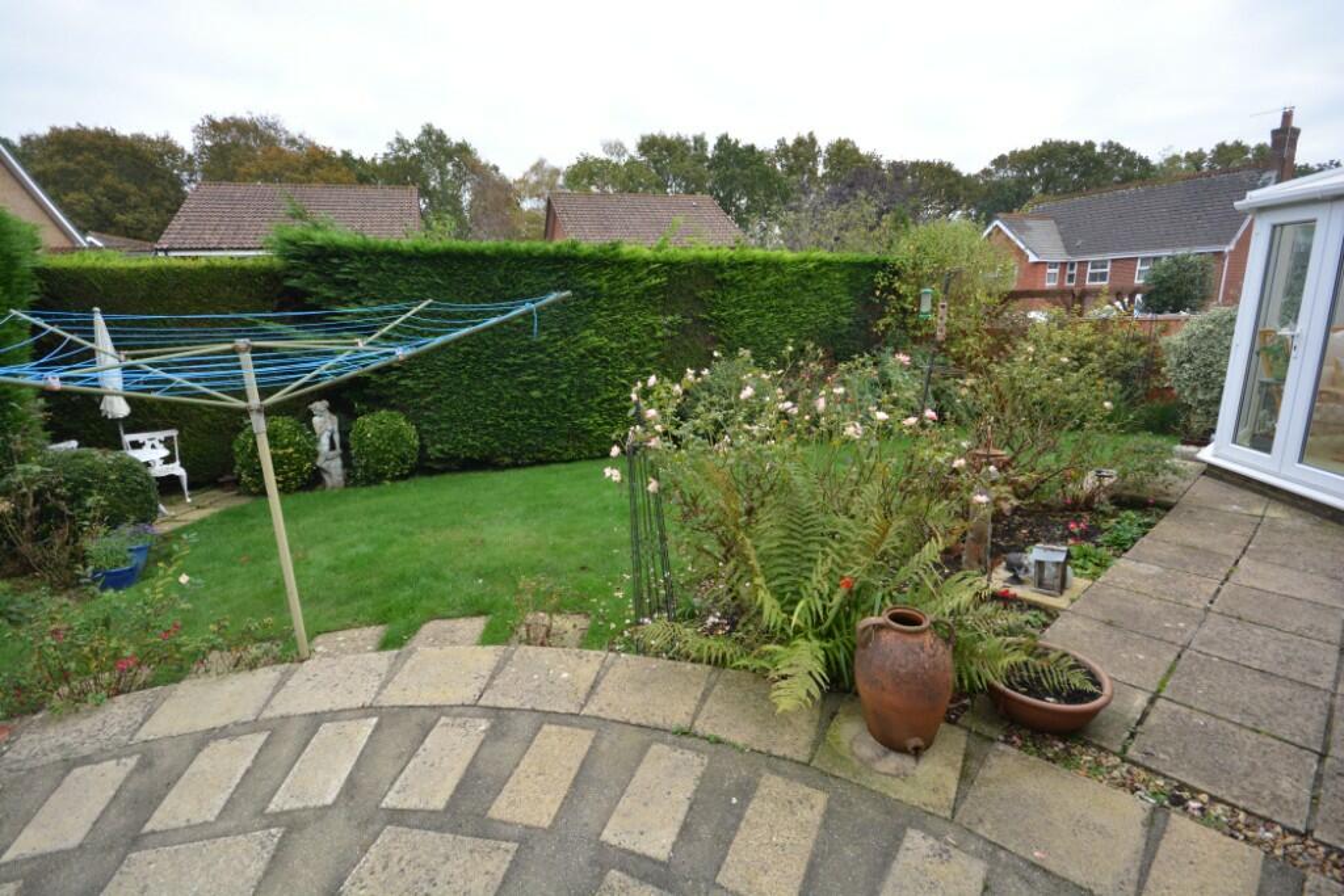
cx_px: 672
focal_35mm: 15
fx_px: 560
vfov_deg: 77.3
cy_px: 448
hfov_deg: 100.4
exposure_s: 1/125
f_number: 8
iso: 400
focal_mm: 10
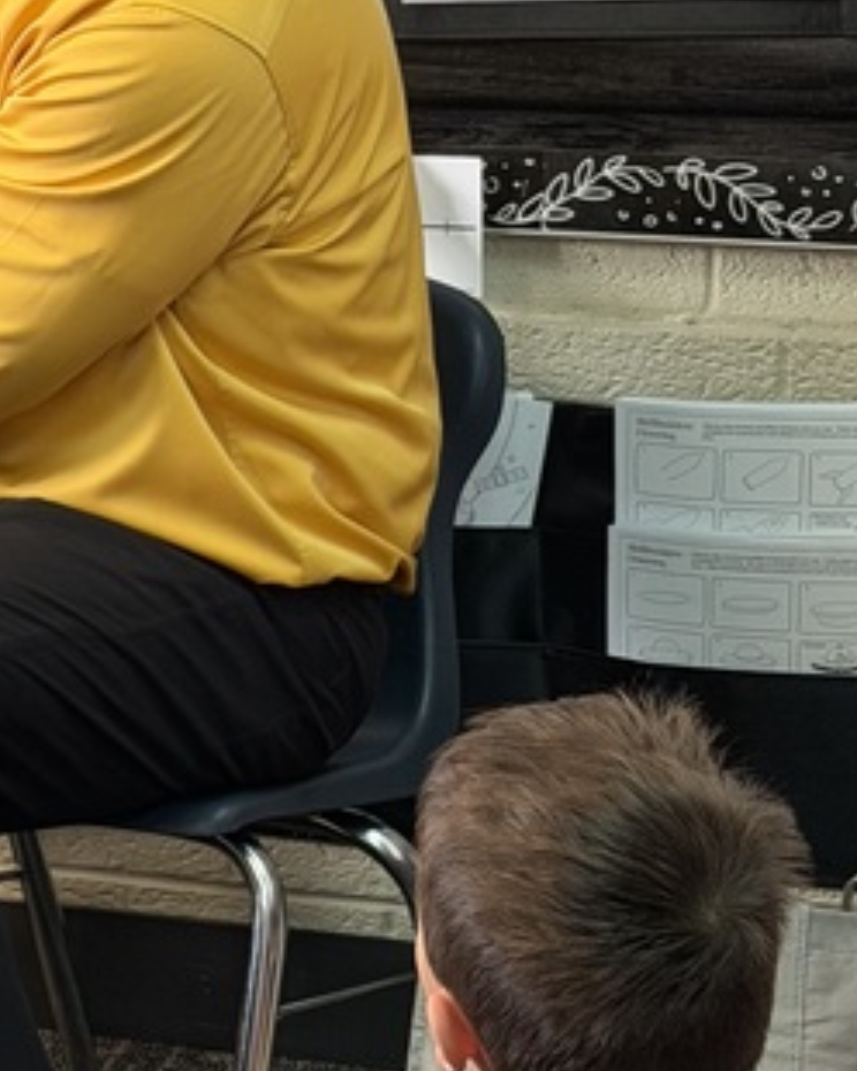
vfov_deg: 12.4
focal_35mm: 155
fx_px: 4914
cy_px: 304
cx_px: -283
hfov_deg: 9.8
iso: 160
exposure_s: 1/60
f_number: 1.78
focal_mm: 6.76
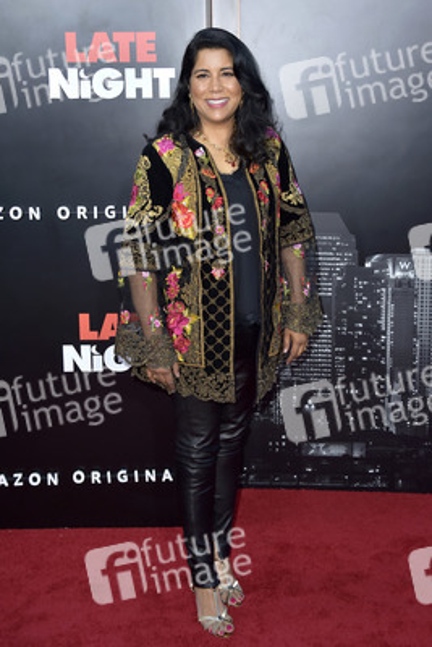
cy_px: 324
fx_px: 863
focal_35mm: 48
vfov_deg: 41.1
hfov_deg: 28.1
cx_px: 216
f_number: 7.1
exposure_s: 1/250
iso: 250
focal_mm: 48
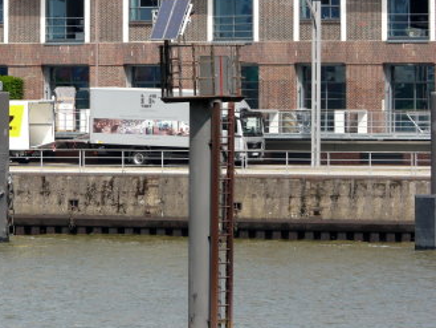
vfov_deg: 4.6
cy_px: 170
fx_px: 4070
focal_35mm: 323
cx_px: 172
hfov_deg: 6.1
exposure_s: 1/250
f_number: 5.6
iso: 100
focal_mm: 43.7
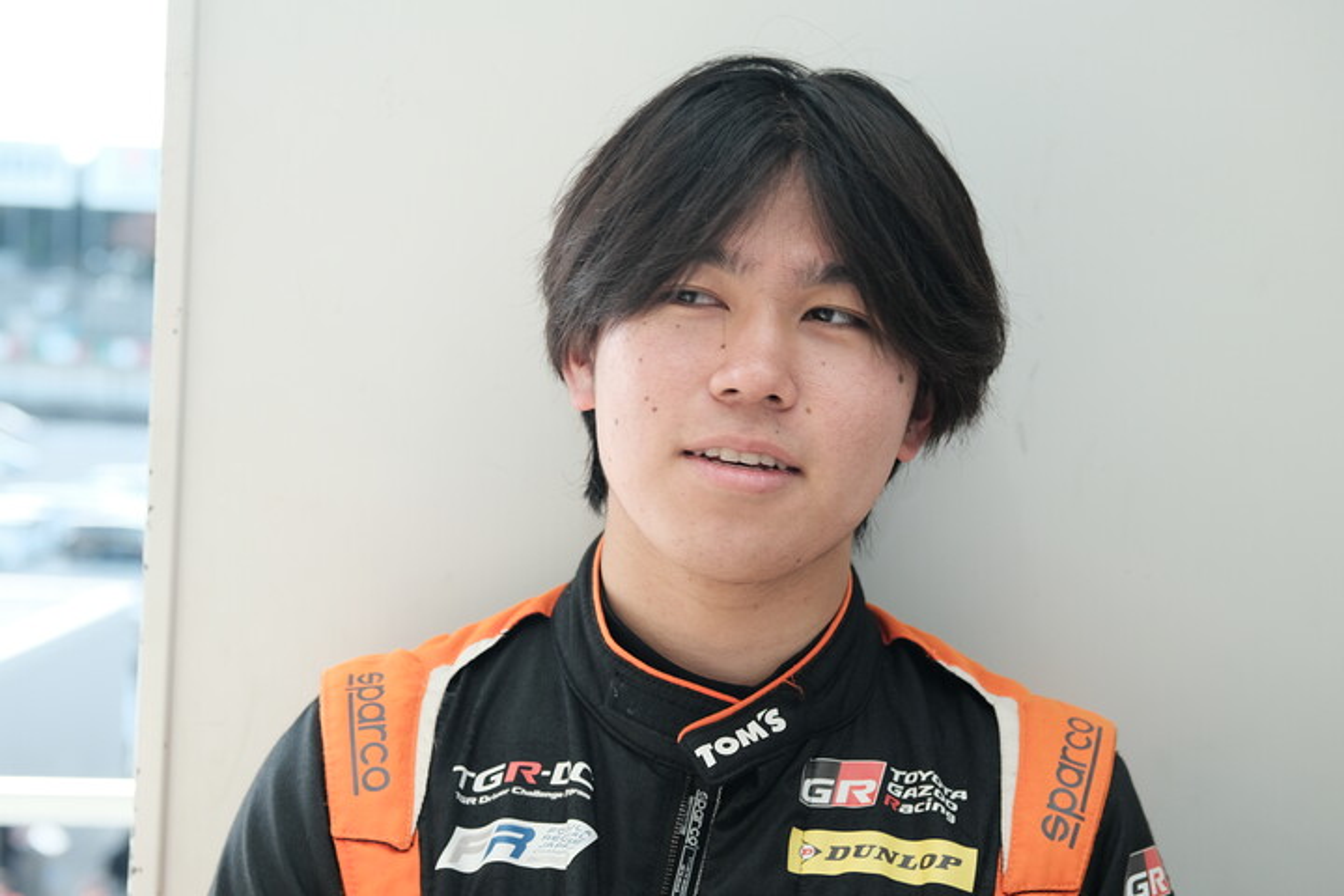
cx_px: 672
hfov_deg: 27.0
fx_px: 2800
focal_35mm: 75
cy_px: 448
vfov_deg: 18.2
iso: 320
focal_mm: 50
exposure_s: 1/170
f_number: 4
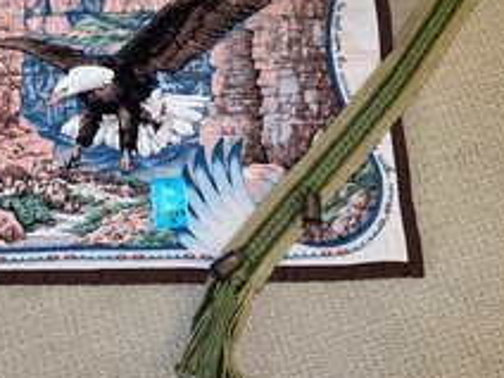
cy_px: 108
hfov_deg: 43.8
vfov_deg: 33.8
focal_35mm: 42
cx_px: 146
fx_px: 612
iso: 500
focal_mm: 5.7
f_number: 1.5
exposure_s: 1/60
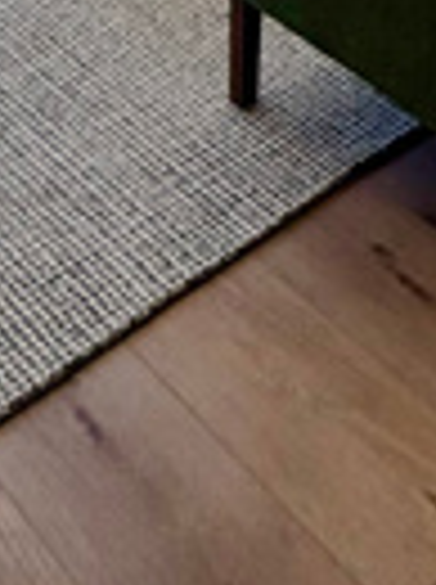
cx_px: 472
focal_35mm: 83
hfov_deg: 17.2
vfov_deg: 15.3
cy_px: -770
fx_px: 1398
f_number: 2.2
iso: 50
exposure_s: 1/357
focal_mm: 2.22
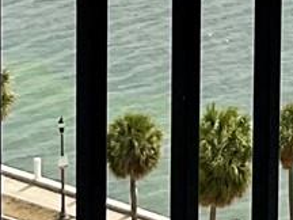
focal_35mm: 215
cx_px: 368
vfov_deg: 6.6
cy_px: -287
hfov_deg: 9.1
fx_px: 1820
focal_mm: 3
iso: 16
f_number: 1.8
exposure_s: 1/3788
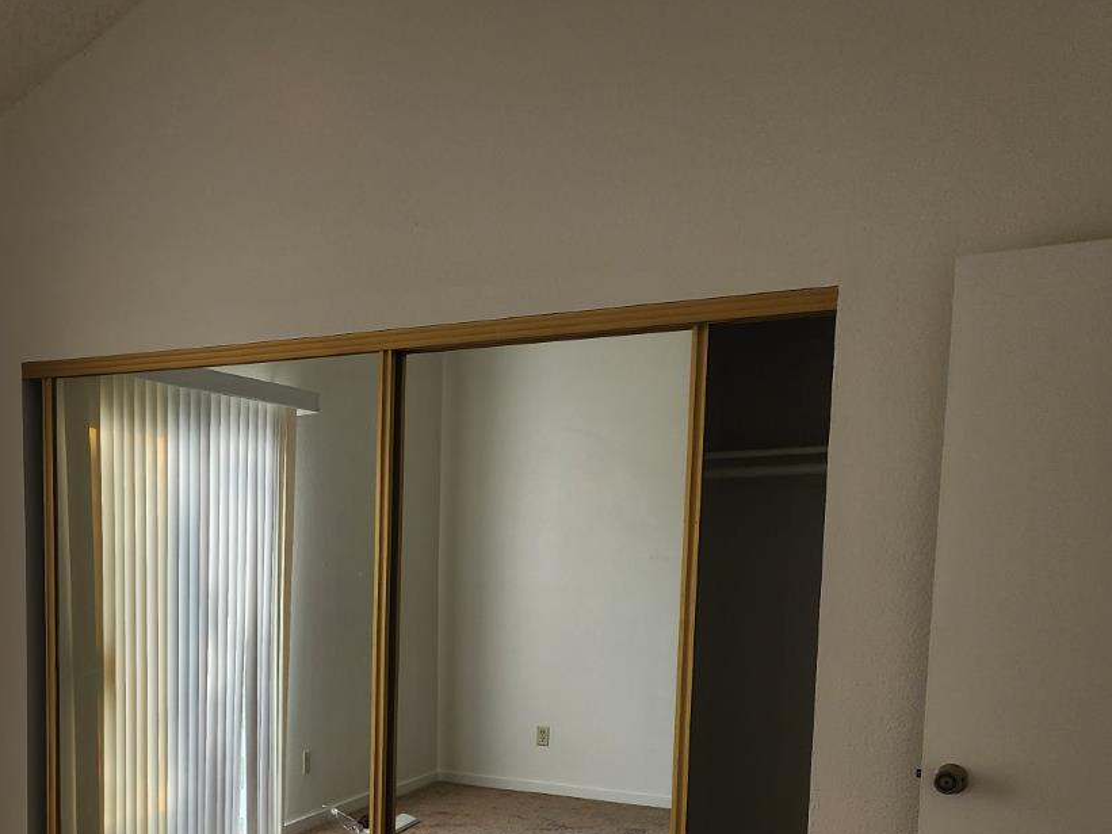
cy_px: 714
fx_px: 1349
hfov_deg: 42.6
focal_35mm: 42
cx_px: 211
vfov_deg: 33.0
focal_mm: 6.4
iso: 80
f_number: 1.8
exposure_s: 1/180
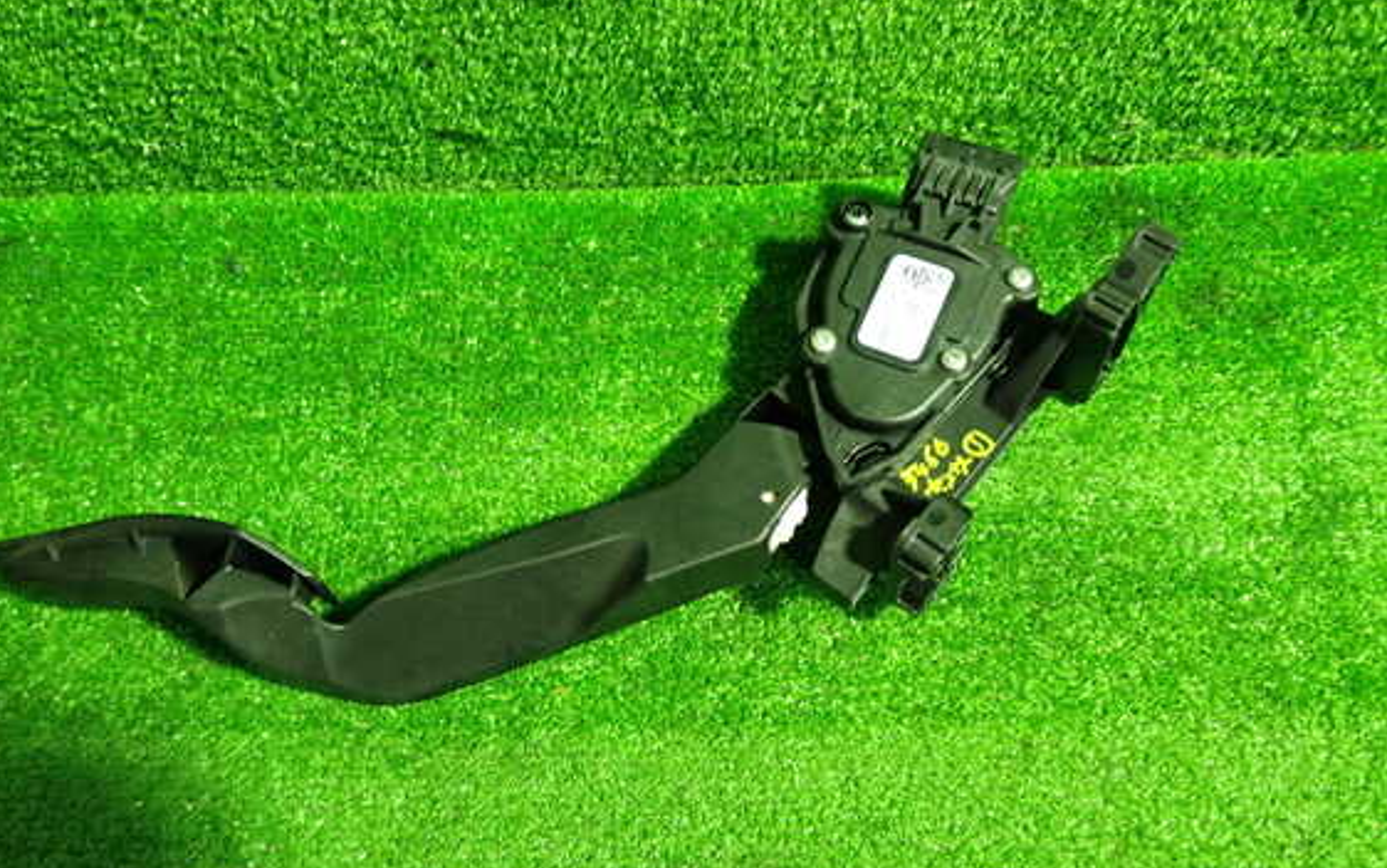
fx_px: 1286
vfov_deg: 37.3
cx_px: 650
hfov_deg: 56.6
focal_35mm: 34
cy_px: 425
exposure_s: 1/30
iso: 640
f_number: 2.3
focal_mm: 5.4
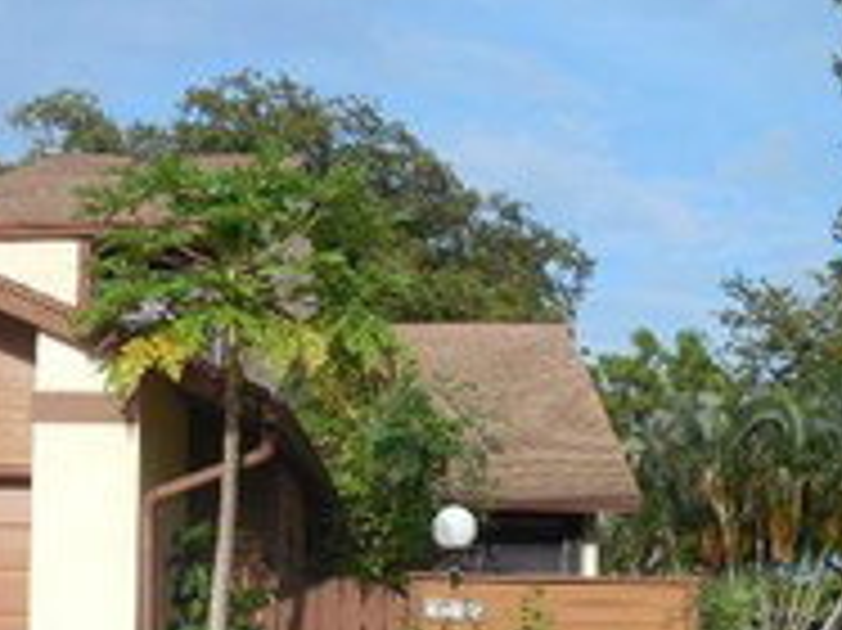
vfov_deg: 24.9
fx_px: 1386
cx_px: 344
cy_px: 562
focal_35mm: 57
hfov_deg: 33.7
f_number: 3.3
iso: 125
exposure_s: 1/1000
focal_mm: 4.5
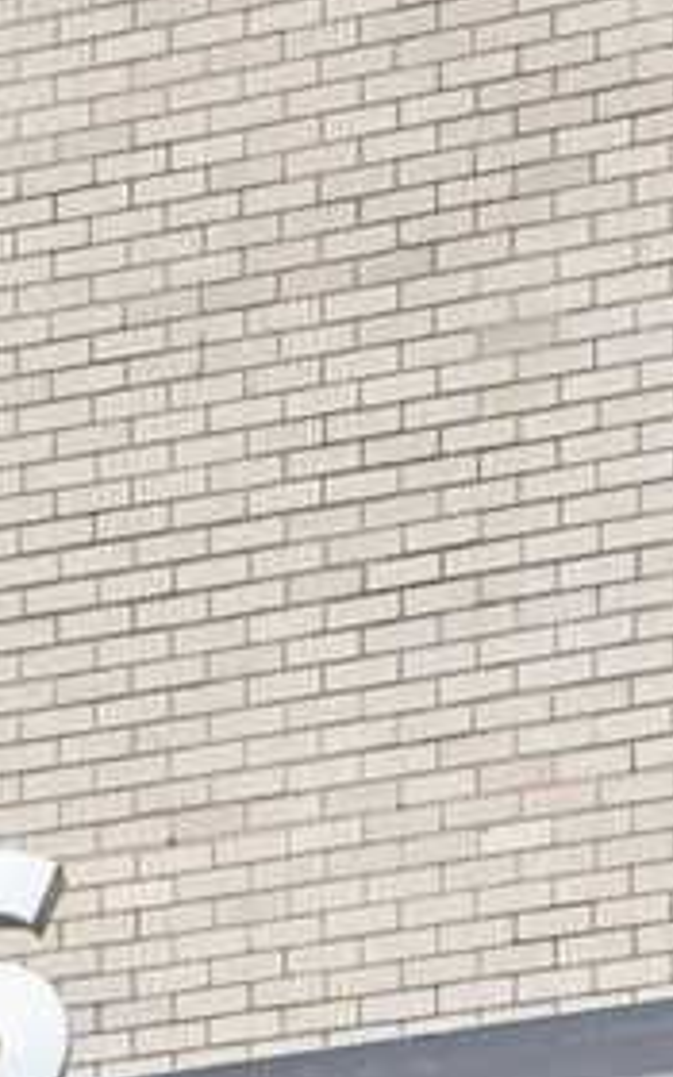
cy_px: 2831
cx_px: -404
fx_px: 6574
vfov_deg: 8.4
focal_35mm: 224
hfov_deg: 5.8
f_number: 8
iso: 160
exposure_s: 1/40
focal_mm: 20
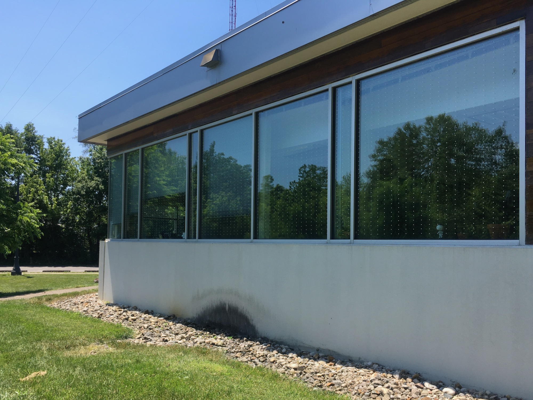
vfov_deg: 48.2
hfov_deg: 61.7
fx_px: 447
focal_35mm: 29
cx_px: 266
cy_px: 200
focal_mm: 4.15
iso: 25
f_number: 2.2
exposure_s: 1/916
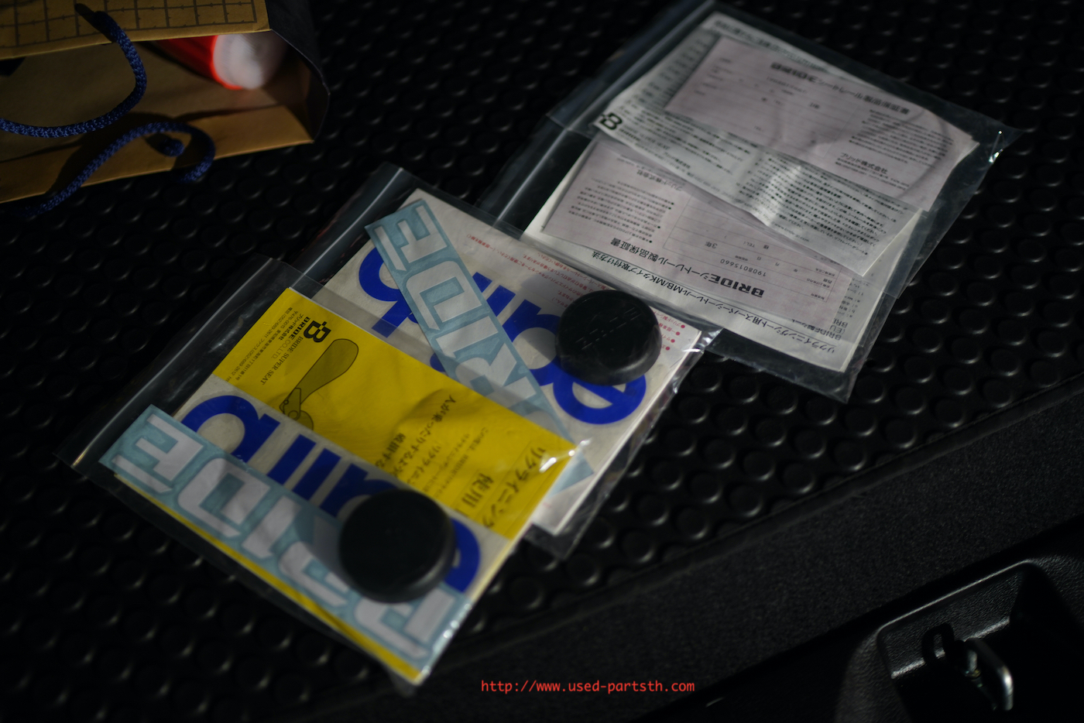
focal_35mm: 35
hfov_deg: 54.4
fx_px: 1054
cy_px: 362
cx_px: 542
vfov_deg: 37.9
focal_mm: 35
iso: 250
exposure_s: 1/40
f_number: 1.4
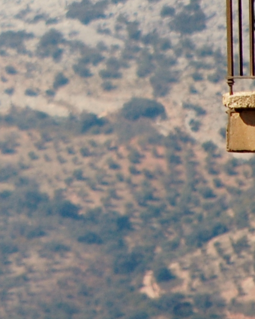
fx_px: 12012
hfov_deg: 1.2
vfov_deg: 1.5
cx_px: -132
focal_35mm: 1273
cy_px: -132
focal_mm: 200
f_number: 5.6
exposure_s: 1/1600
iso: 400
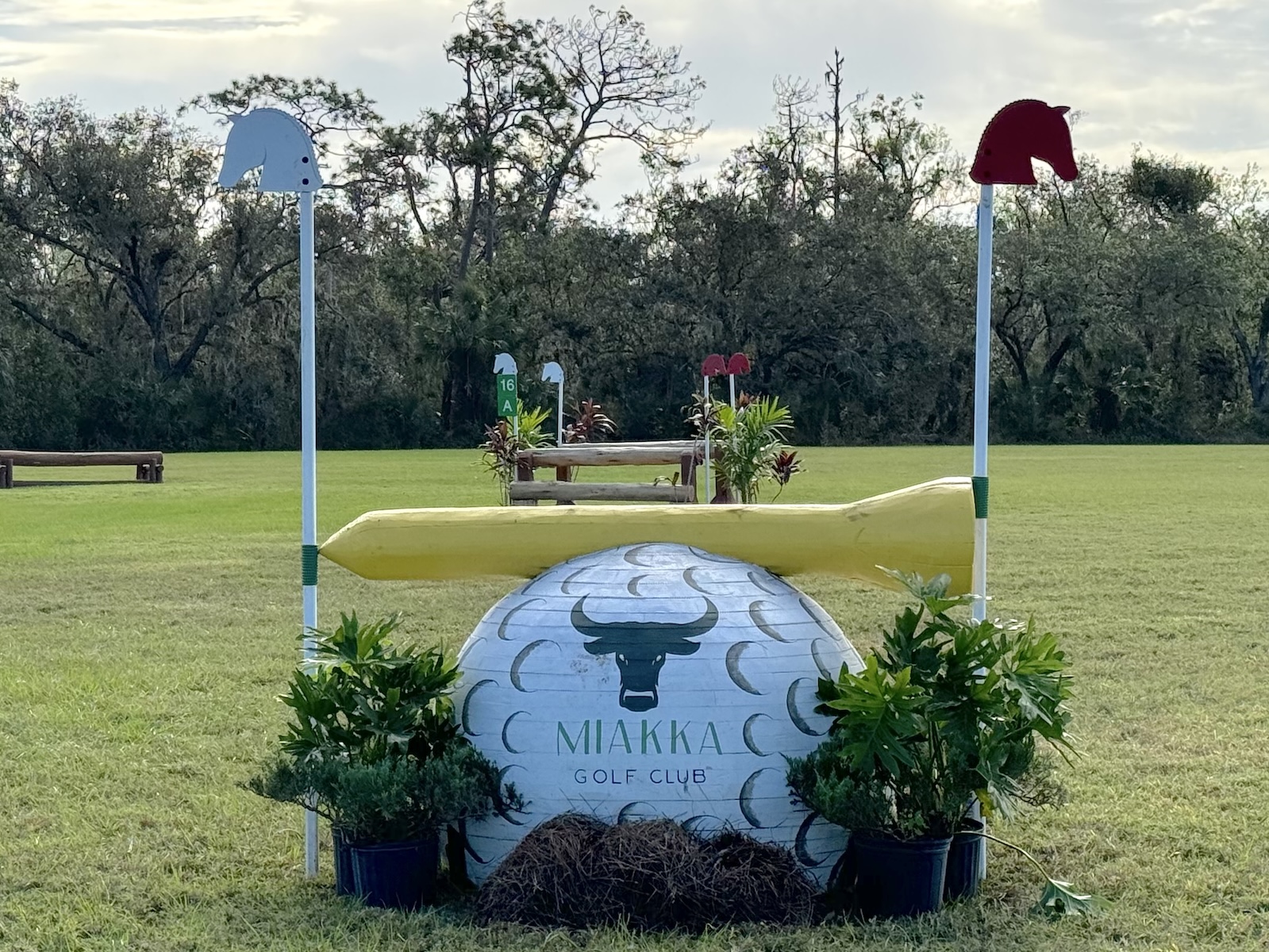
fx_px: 1760
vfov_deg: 30.3
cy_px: 476
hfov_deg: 39.6
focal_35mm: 48
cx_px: 634
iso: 64
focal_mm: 6.76
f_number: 1.78
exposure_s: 1/3817
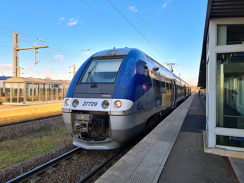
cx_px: 122
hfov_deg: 67.3
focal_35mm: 26
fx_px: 183
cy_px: 92
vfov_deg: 53.1
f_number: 1.8
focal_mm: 5.4
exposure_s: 1/682
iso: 50
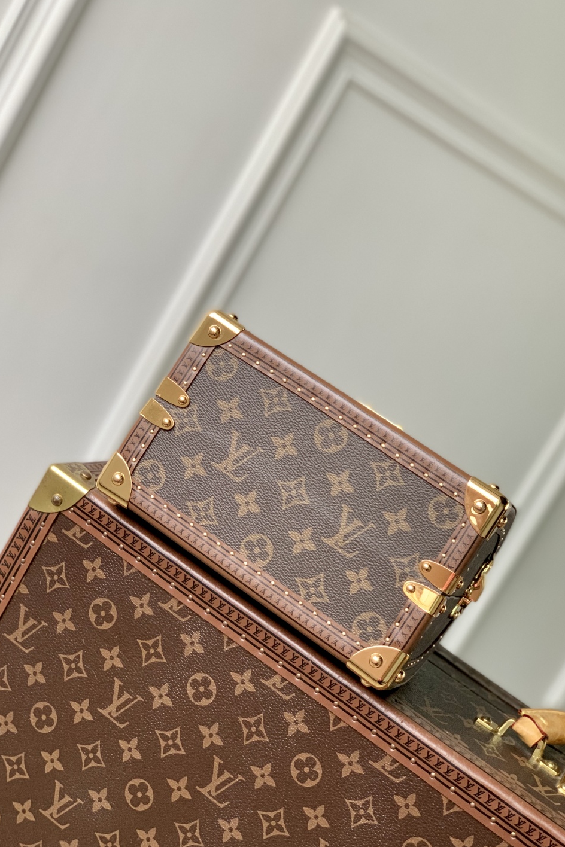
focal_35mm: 55
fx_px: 1295
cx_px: 288
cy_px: 424
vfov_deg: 36.2
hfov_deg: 24.6
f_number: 2.4
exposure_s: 1/70
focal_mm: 6
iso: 125
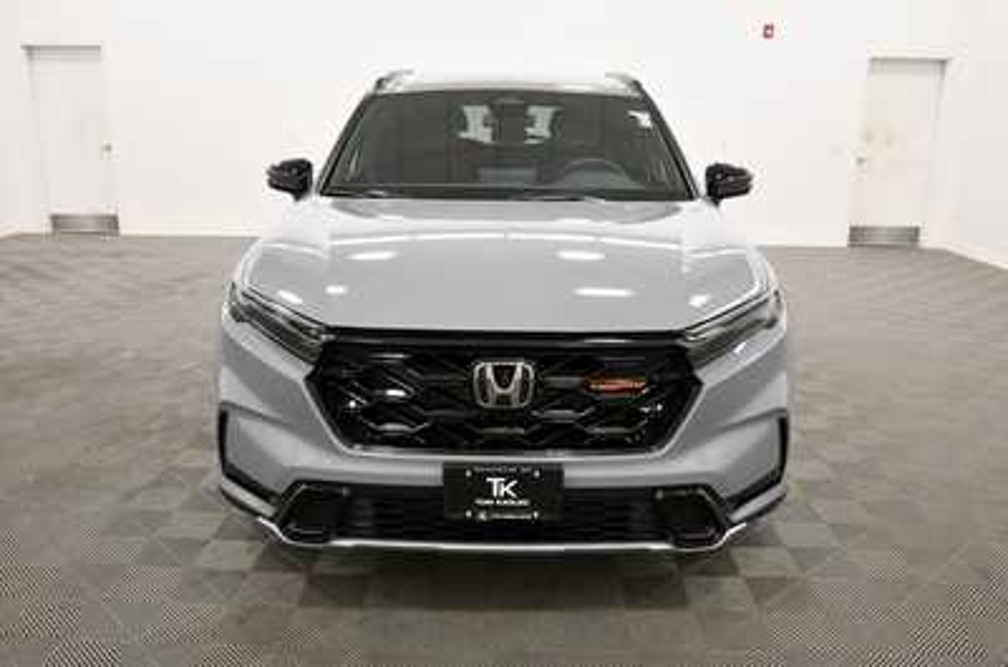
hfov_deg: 62.0
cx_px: 504
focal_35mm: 30
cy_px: 334
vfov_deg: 43.4
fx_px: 838
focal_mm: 20
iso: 1250
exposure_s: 1/125
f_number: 5.6
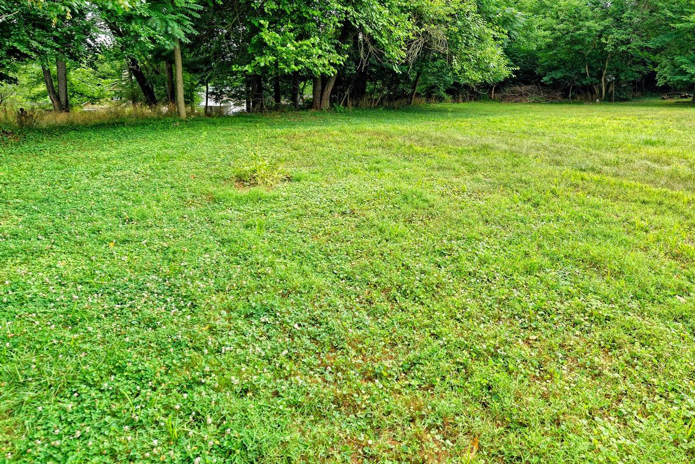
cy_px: 102
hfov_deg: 73.1
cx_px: 409
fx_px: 463
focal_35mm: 24
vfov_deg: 50.4
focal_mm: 14
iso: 320
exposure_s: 1/200
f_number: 5
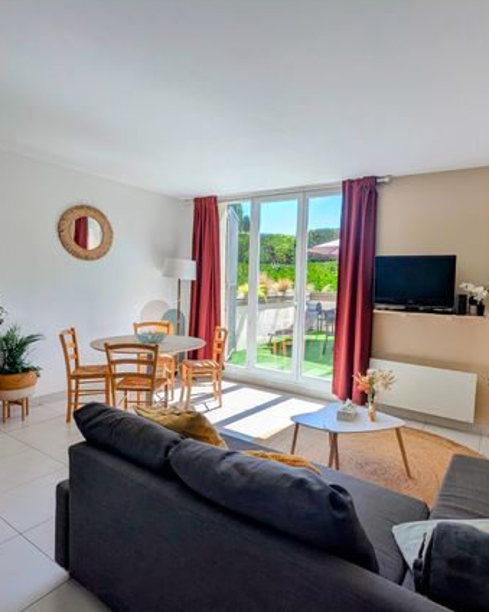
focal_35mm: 18
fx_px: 326
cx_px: 288
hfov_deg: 73.1
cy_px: 293
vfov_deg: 86.3
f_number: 2.2
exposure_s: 1/531
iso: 41
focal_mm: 1.95
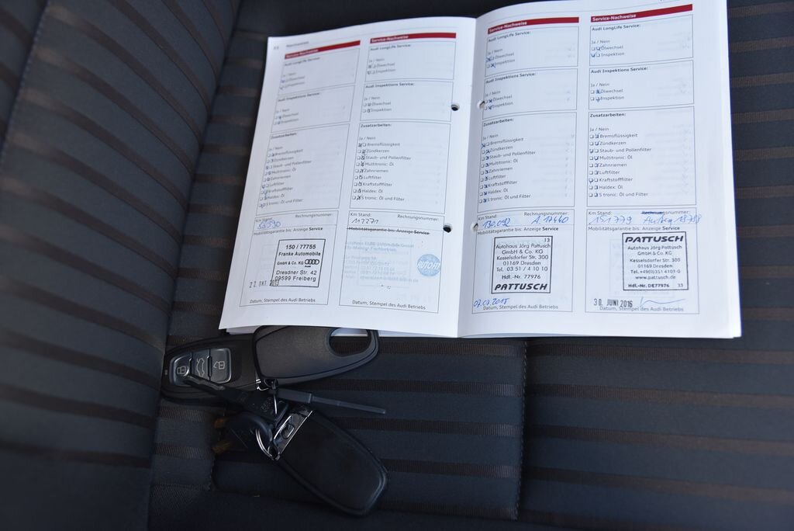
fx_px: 839
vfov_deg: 35.1
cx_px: 397
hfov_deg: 50.7
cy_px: 266
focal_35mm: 38
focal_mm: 38
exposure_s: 1/125
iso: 500
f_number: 4.5
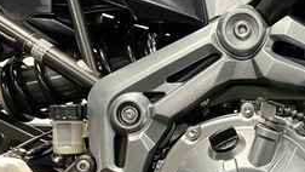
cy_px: 130
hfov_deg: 28.2
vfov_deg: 16.7
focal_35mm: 72
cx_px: 275
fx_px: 583
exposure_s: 1/50
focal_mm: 5.1
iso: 500
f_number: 1.6
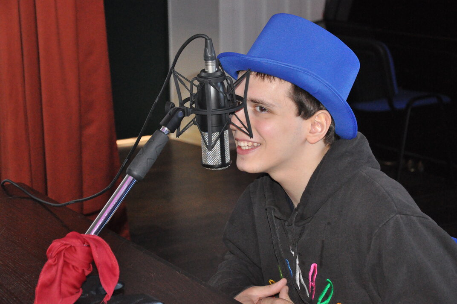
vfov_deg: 15.7
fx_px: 1103
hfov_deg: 23.4
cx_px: 228
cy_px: 152
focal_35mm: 87
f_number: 5.6
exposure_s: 1/60
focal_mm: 58
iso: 3200
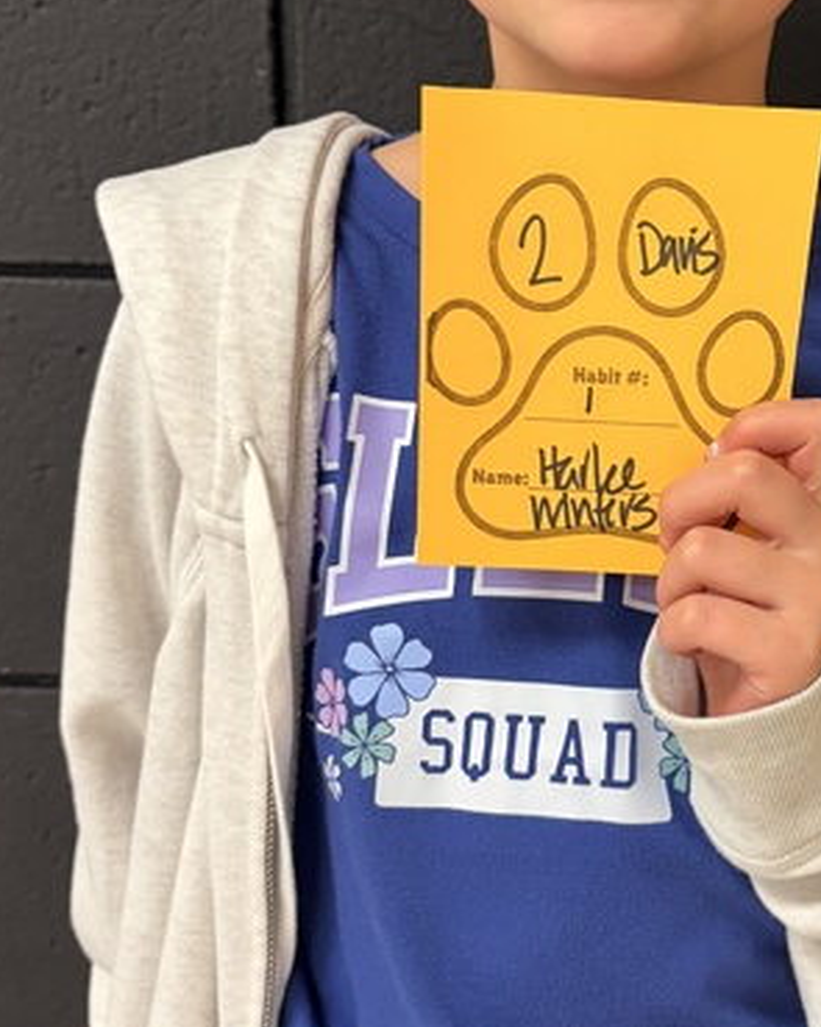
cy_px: 401
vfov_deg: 34.0
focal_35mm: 55
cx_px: 662
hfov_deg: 27.0
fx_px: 1671
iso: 160
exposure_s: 1/60
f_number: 1.6
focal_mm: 5.96
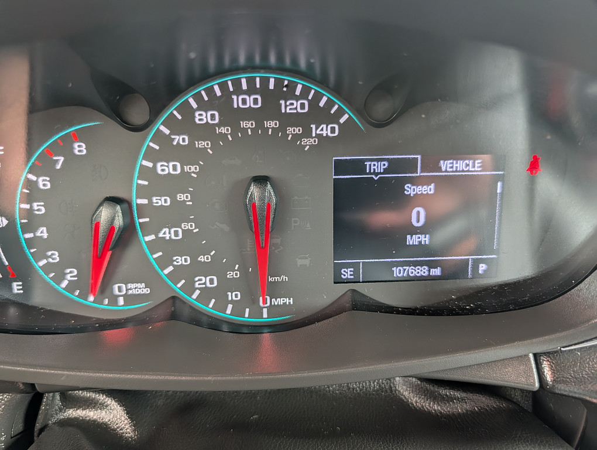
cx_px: 298
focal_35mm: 24
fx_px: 414
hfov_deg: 71.5
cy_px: 225
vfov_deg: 56.9
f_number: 1.68
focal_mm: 6.9
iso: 31
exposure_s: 1/70
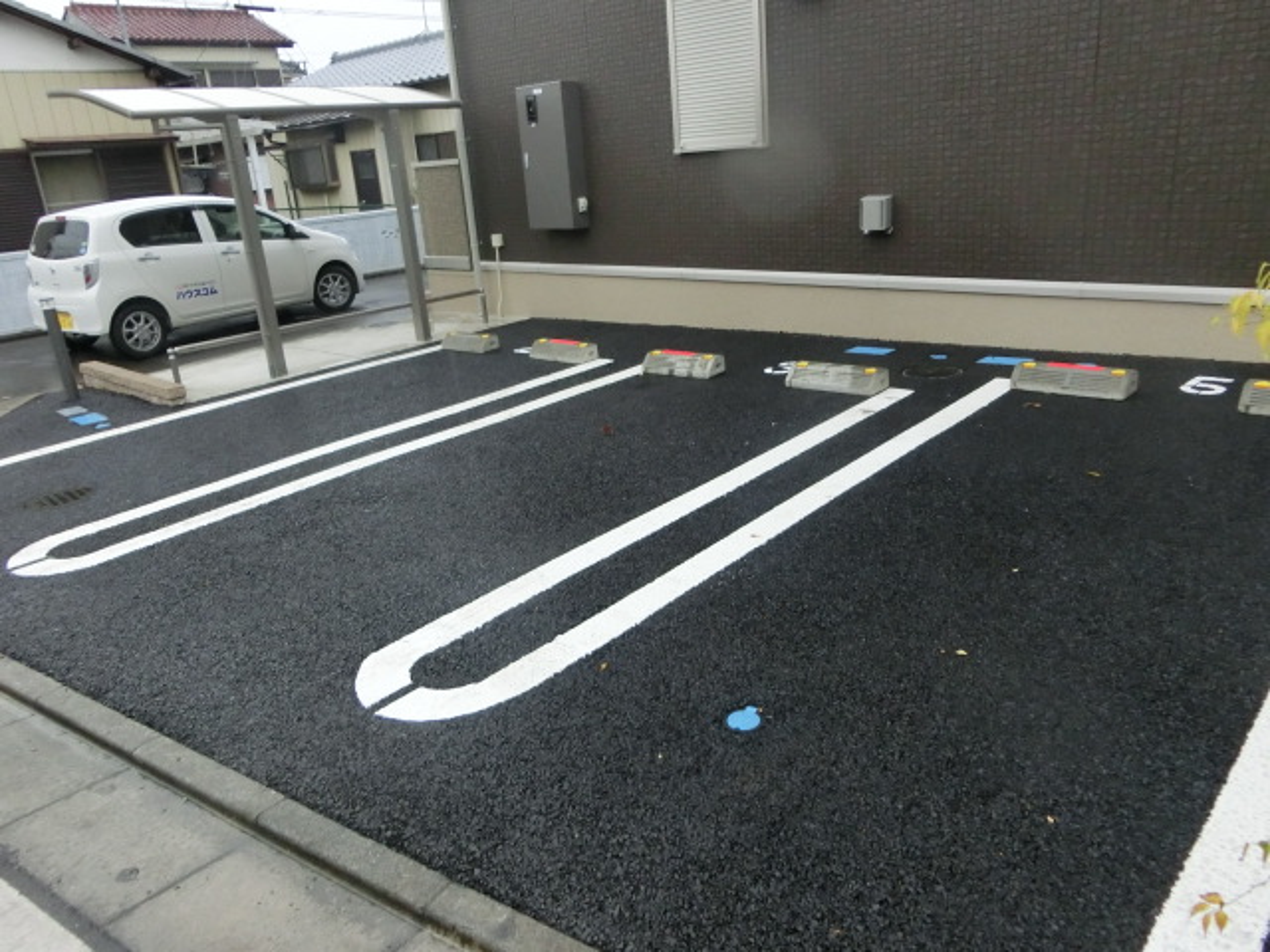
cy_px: 476
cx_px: 635
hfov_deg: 69.4
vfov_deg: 54.9
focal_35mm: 25
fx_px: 917
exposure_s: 1/80
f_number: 3.5
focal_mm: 4.5
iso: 400
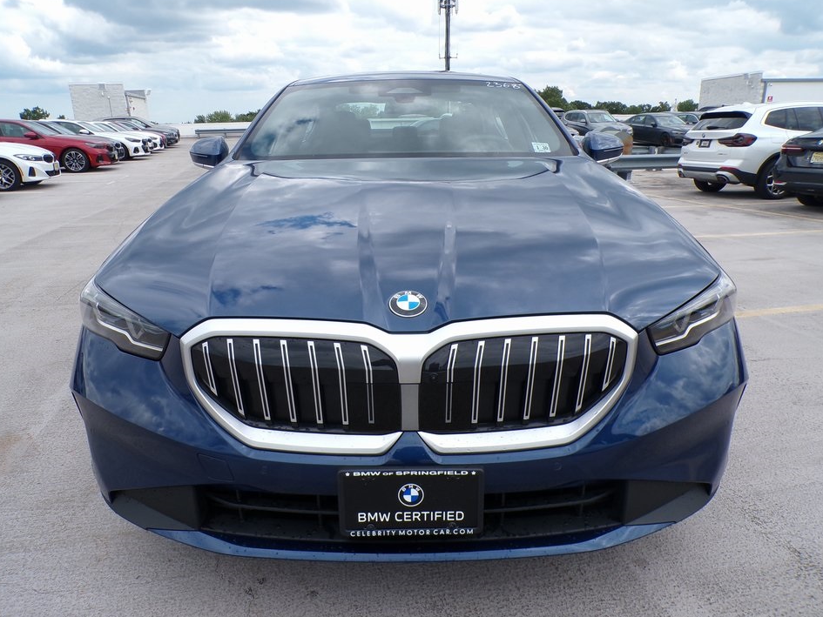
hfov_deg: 67.3
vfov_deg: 53.0
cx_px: 410
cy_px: 330
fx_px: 618
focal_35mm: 26
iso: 100
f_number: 4.4
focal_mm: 4.3
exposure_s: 1/480
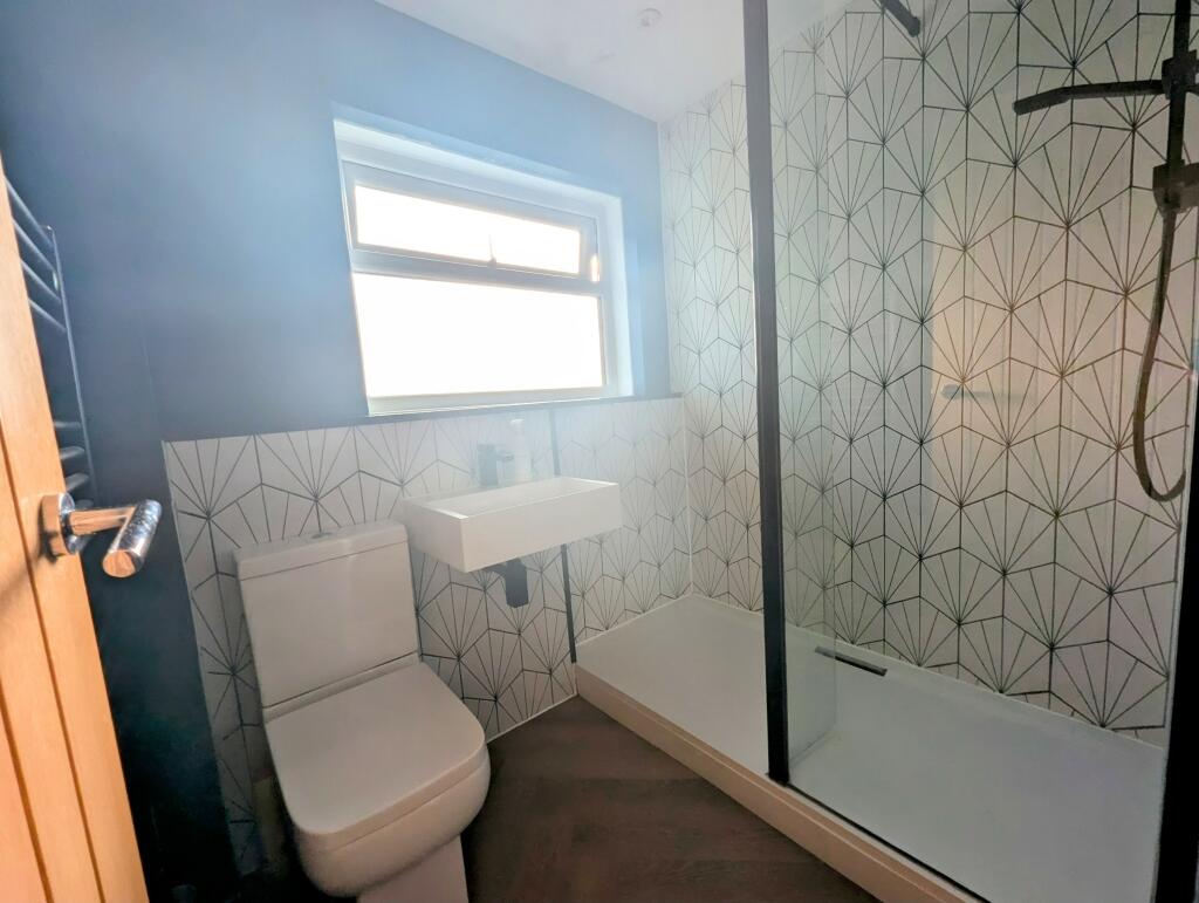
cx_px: 600
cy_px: 452
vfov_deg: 90.1
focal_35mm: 13
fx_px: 451
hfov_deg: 106.1
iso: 52
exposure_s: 1/684
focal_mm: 1.95
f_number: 2.2
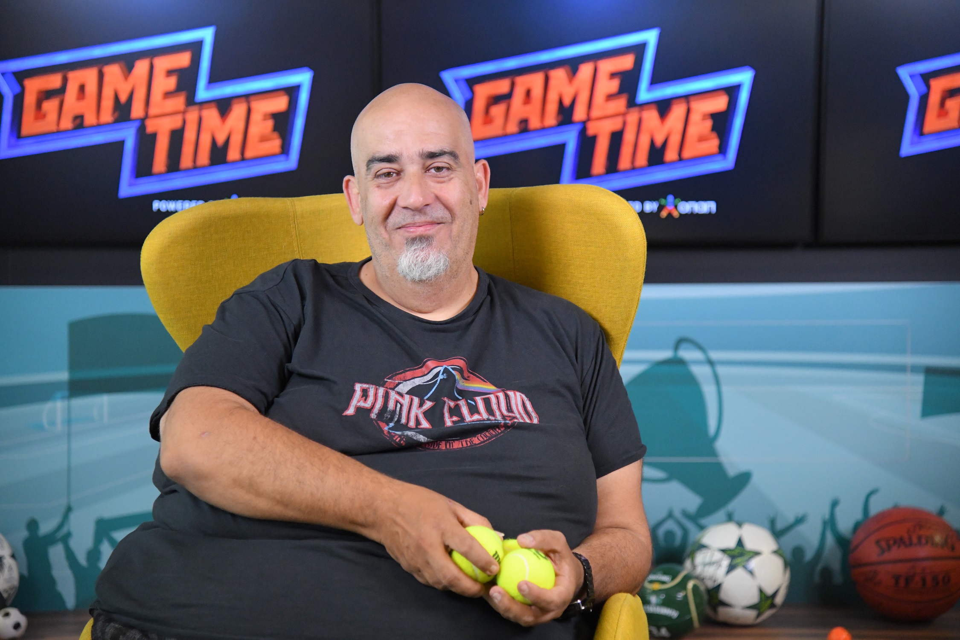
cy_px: 320
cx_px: 480
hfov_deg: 24.8
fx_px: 2186
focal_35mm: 82
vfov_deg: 16.7
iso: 6400
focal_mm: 82
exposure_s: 1/500
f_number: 4
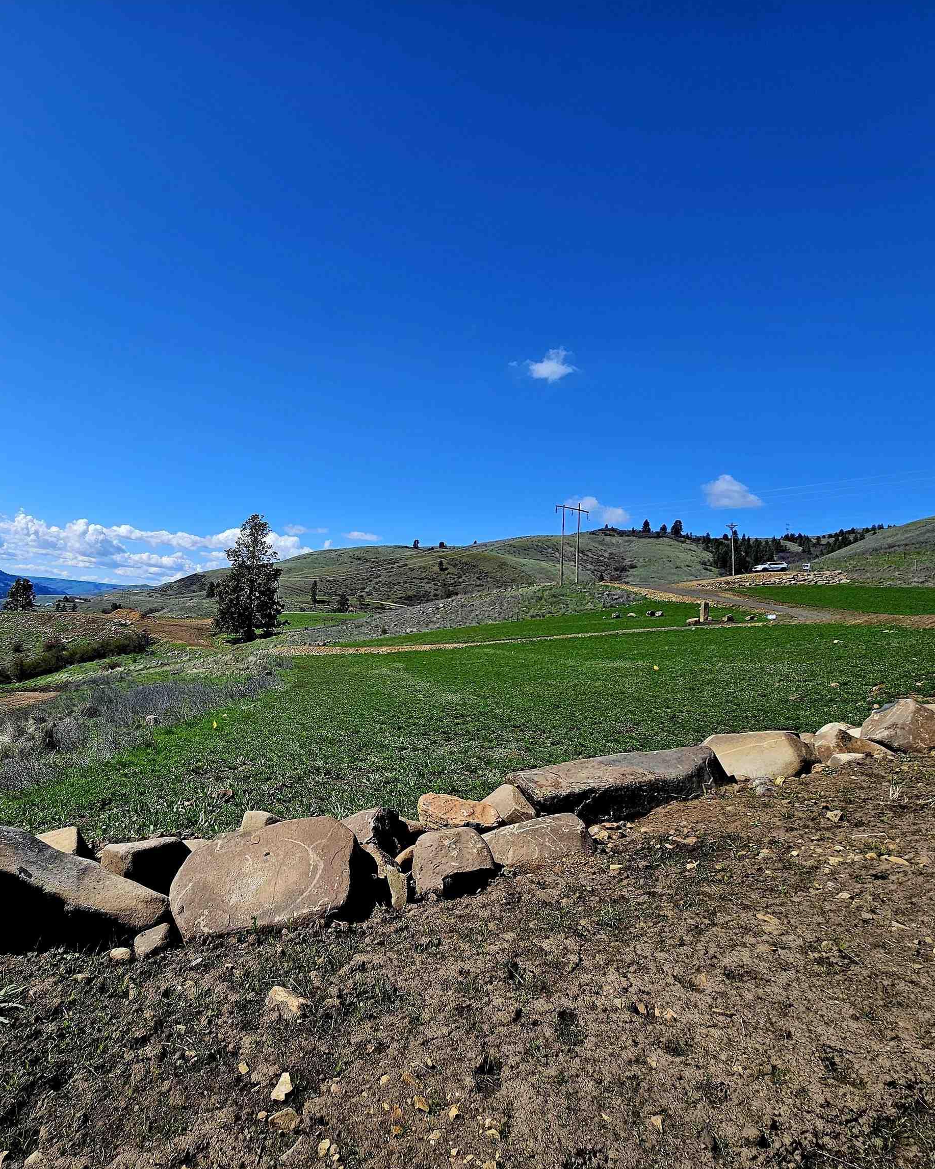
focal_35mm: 17
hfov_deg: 74.2
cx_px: 300
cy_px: 584
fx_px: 588
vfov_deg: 89.6
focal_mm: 2.2
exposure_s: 1/3333
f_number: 2.2
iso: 50
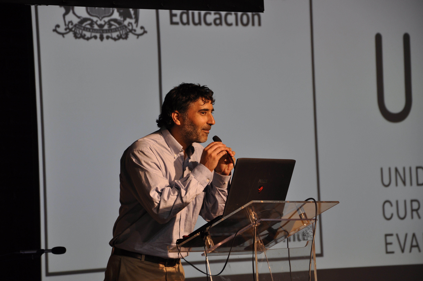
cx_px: 212
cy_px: 140
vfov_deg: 8.7
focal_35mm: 158
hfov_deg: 13.1
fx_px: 1848
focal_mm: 105
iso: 400
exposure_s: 1/30
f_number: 5.6
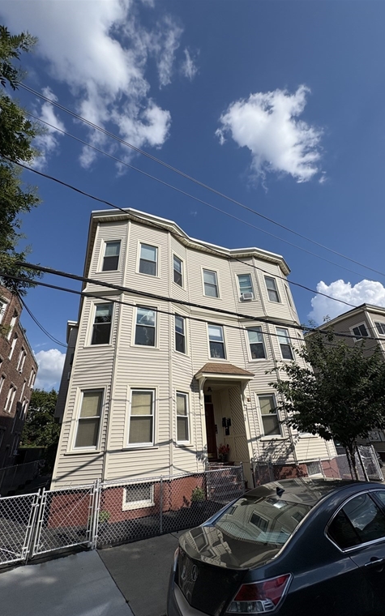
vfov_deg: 101.5
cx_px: 196
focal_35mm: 15
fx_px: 252
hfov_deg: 74.8
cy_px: 310
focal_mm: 2.22
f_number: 2.2
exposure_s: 1/4367
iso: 50
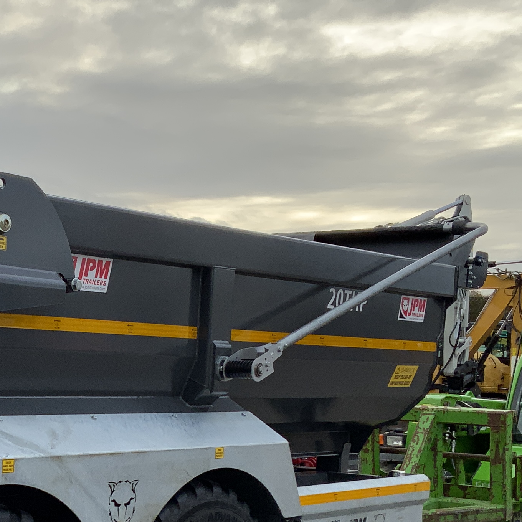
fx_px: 1297
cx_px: 21
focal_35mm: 76
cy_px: 439
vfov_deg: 22.4
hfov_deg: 22.1
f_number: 1.8
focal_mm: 3
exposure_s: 1/666
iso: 16
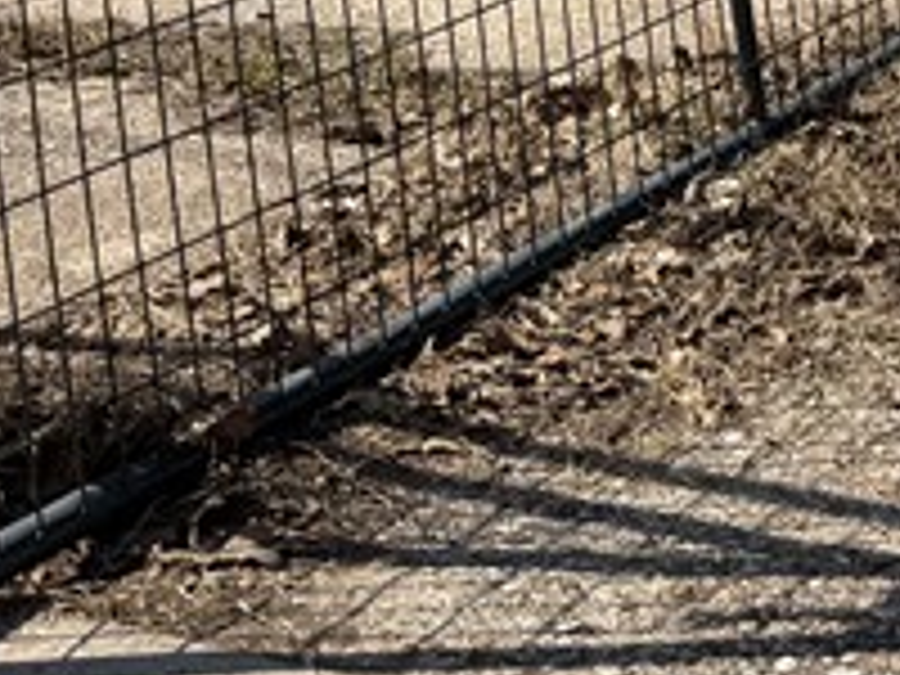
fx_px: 3198
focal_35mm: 123
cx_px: 1386
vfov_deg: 10.5
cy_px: -904
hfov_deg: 14.8
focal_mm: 6.76
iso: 80
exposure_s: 1/5319
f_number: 1.78
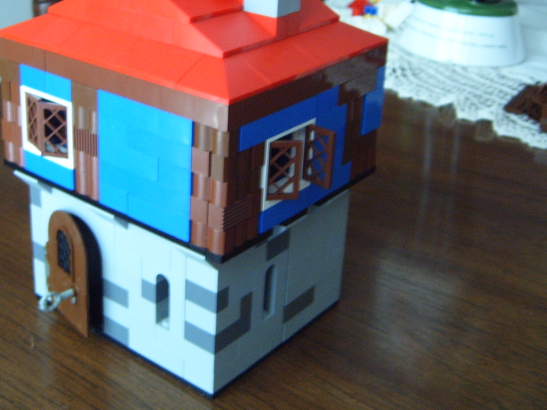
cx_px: 186
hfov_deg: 35.8
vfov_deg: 27.3
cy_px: 131
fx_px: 838
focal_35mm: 53
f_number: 2.9
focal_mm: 6.2
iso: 141
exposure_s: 1/4
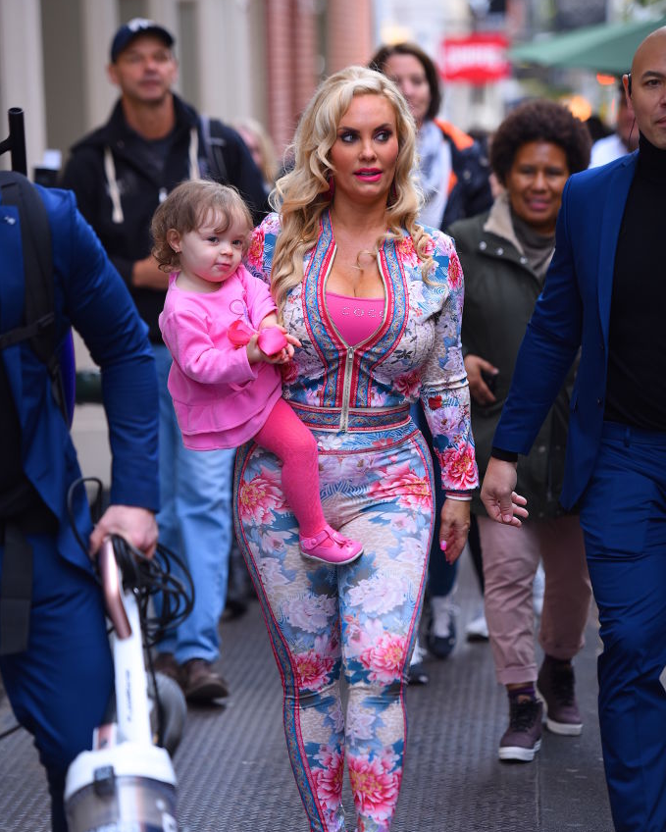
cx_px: 334
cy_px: 492
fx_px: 3768
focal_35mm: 153
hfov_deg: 10.1
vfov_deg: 12.6
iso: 400
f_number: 3.2
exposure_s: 1/320
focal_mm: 135
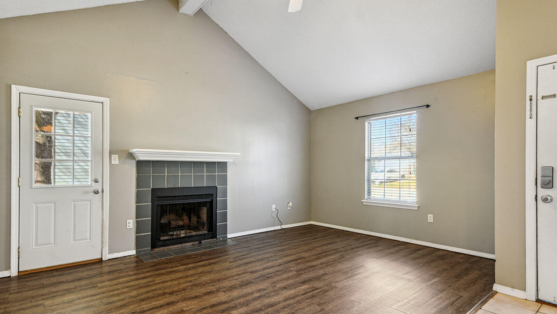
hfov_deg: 89.5
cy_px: 178
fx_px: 281
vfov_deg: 58.1
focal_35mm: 19
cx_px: 265
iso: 400
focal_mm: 17
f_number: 11
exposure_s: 1/15
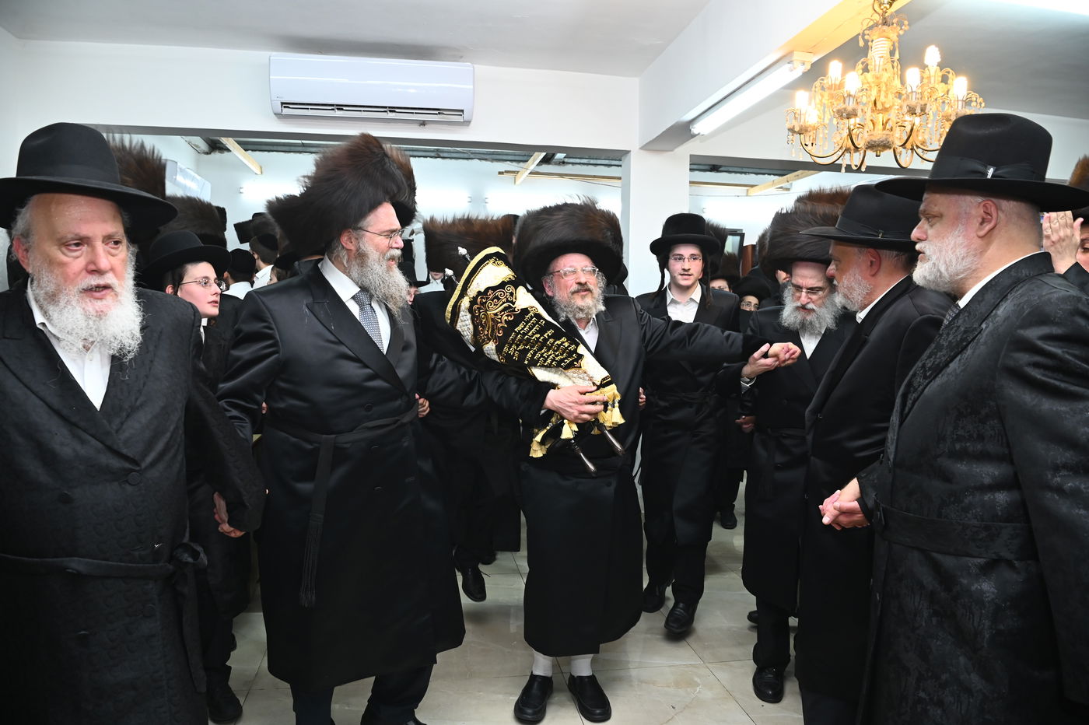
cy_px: 362
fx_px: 726
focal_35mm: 24
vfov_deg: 53.1
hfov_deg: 73.8
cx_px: 544
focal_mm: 24
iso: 1600
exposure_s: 1/160
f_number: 7.1
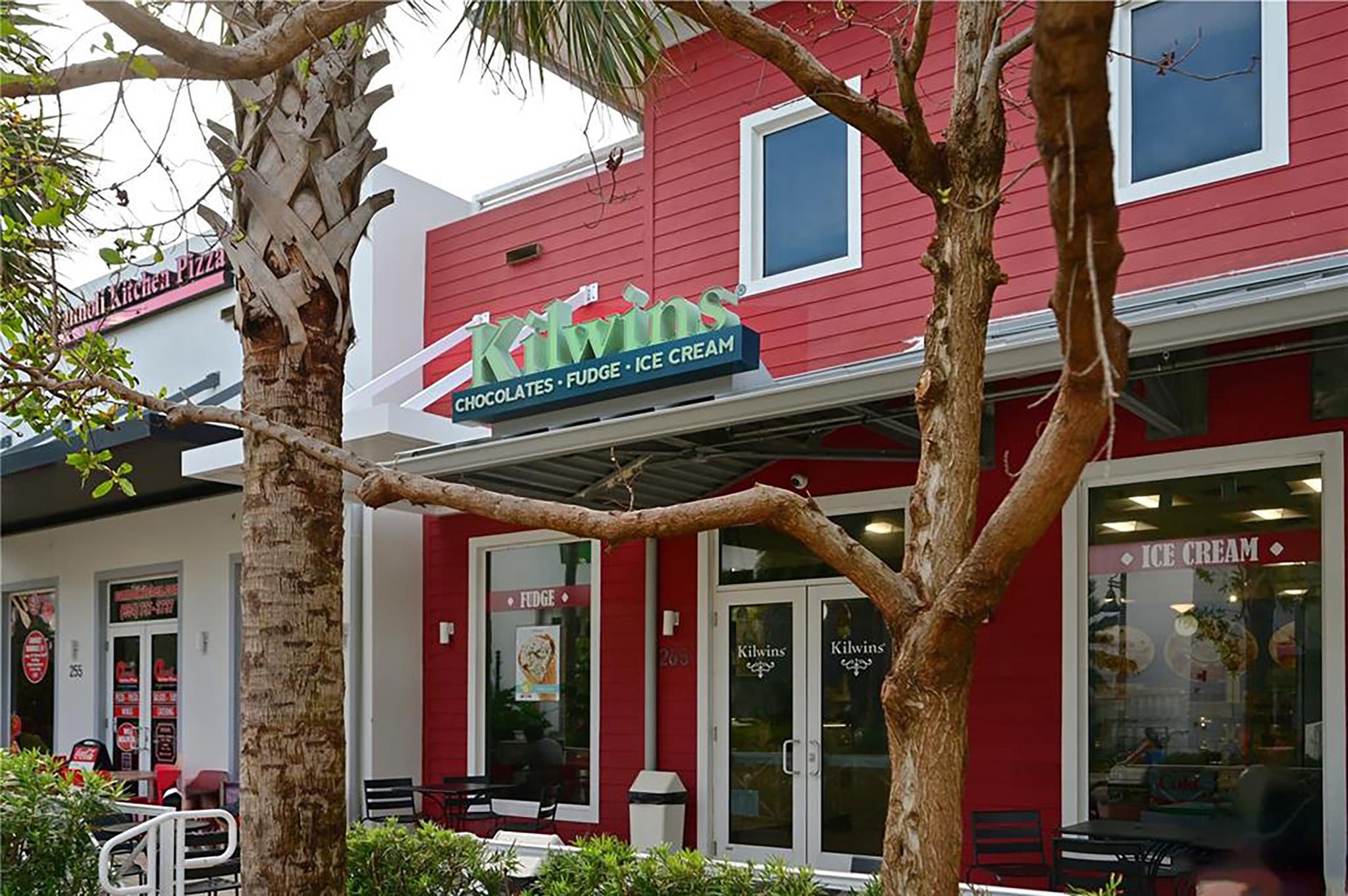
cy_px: 448
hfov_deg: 62.0
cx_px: 674
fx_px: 1122
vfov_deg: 43.5
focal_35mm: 30
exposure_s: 1/200
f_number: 5
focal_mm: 30
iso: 100
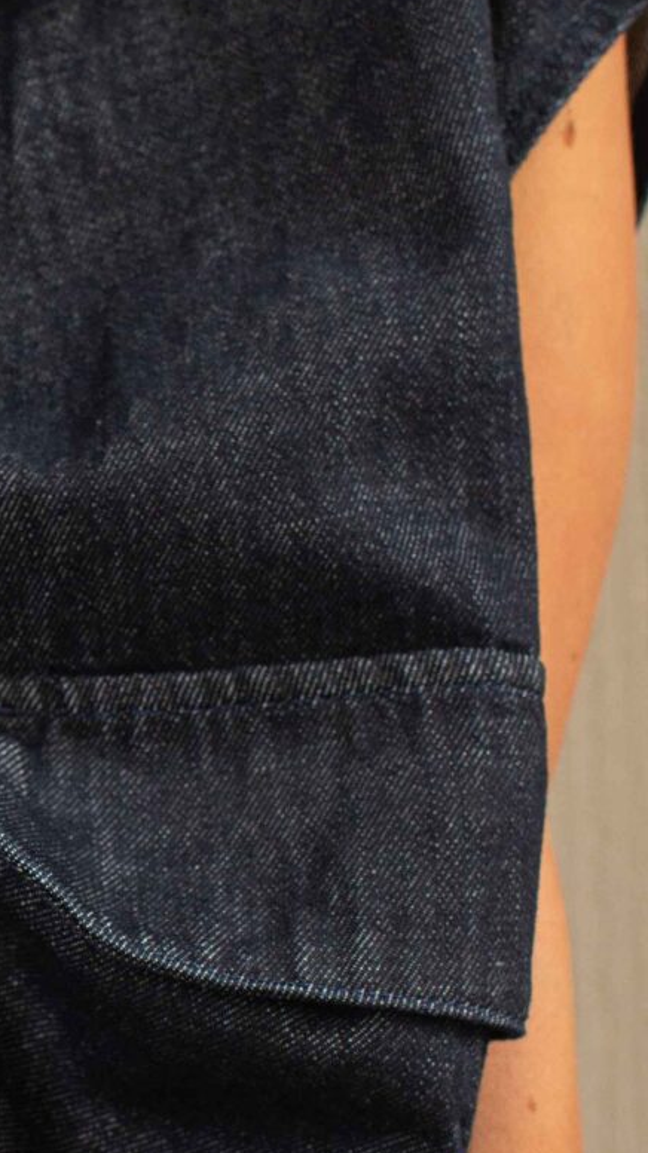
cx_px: -401
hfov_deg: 9.6
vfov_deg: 17.7
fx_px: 3699
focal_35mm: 121
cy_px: 578
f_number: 4
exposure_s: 1/320
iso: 800
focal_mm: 35
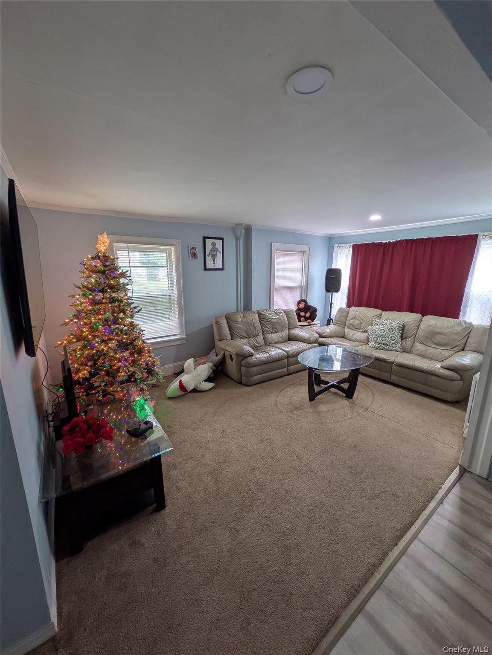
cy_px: 328
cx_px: 246
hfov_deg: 85.7
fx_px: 265
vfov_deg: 102.0
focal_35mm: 14
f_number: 2.2
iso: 54
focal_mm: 1.83
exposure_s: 1/33.3
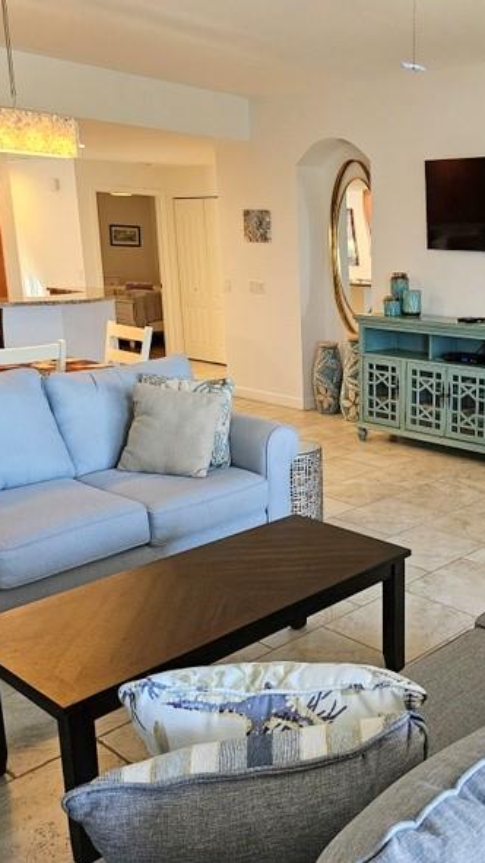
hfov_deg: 32.3
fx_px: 777
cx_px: 470
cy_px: 427
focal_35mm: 34
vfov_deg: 58.0
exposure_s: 1/120
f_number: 1.8
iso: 500
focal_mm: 5.4
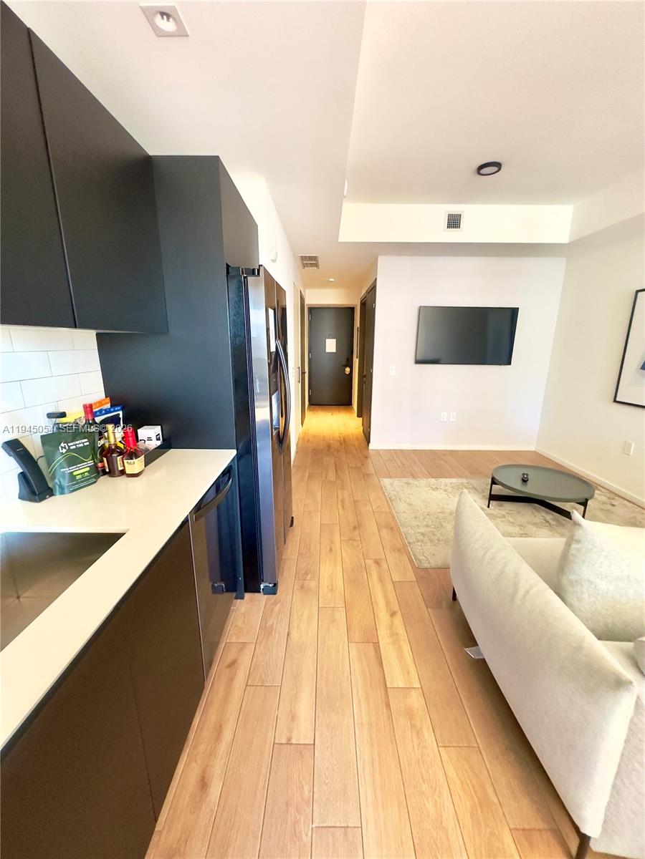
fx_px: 348
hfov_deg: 85.7
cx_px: 322
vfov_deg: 102.1
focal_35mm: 14
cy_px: 430
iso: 400
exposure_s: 1/60
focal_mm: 2.22
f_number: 2.2
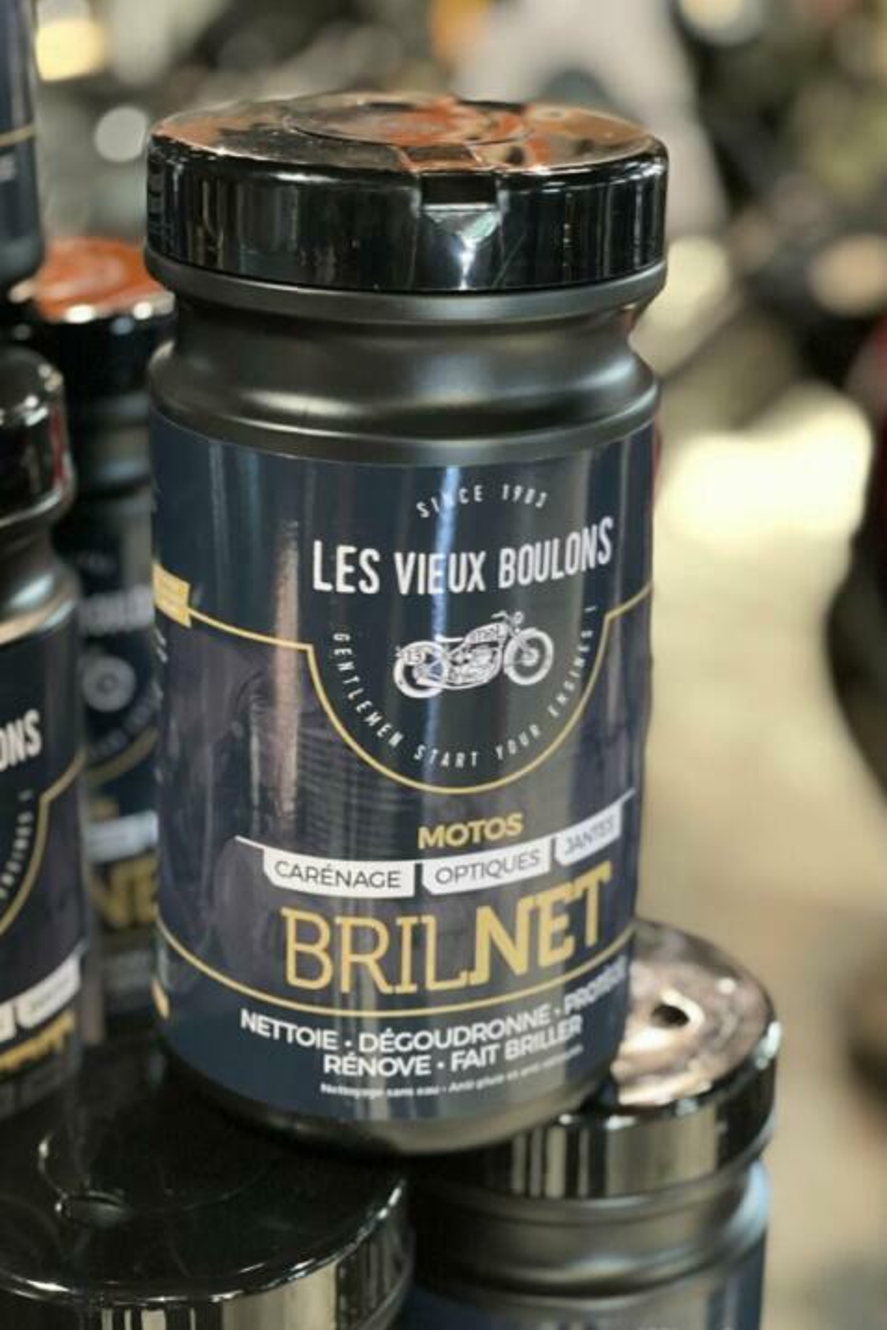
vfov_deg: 30.1
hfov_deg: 20.3
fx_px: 2475
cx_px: 472
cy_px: 668
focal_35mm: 67
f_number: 2.2
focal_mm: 7.5
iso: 500
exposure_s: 1/20
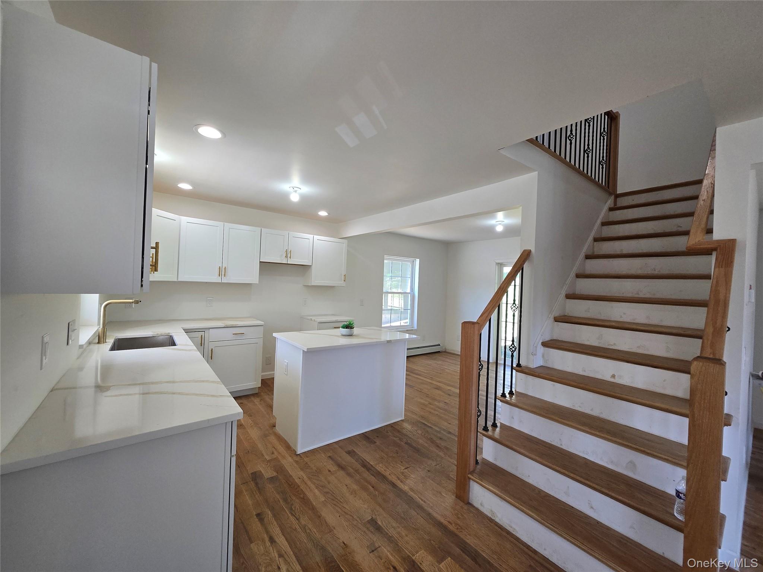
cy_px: 286
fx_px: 287
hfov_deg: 106.2
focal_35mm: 13
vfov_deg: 89.9
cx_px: 382
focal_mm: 1.7
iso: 80
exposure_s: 1/60
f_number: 2.2
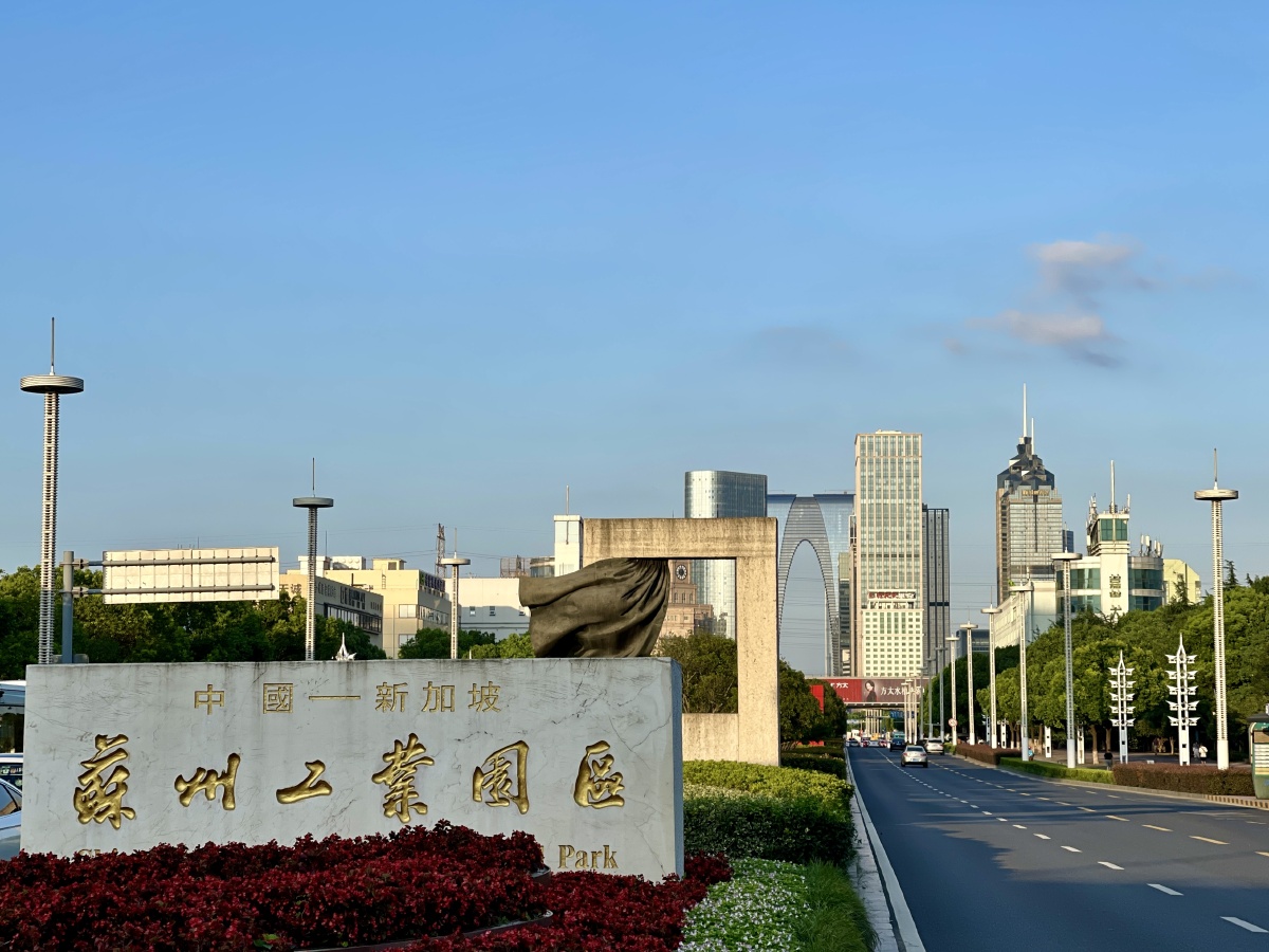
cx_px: 634
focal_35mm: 64
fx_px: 2346
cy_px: 476
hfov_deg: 30.3
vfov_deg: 22.9
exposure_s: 1/867
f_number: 2.2
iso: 20
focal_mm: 7.5
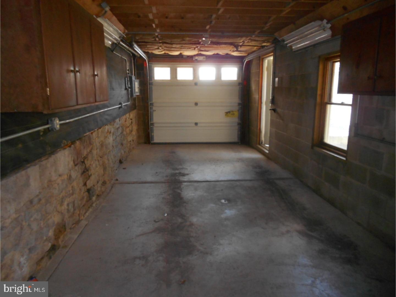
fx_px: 297
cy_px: 148
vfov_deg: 53.1
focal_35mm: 26
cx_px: 198
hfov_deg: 67.3
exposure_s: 1/25
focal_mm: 4.6
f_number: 3.2
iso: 200
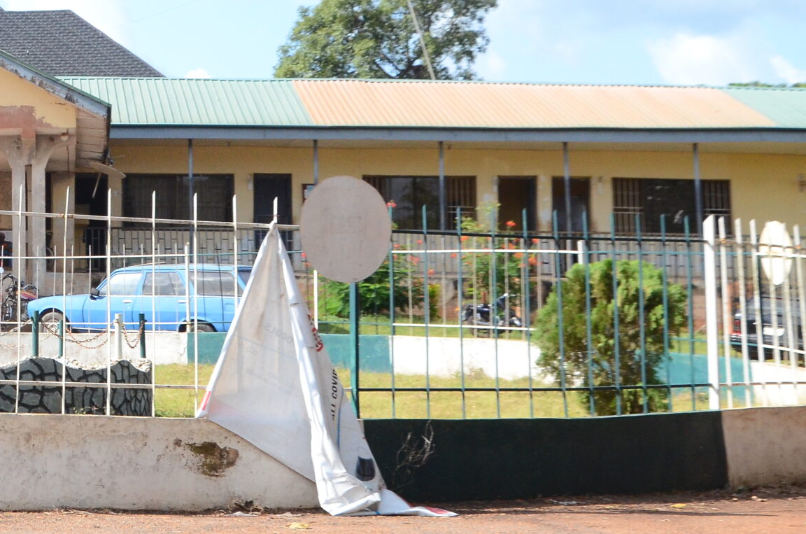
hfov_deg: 19.6
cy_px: 13
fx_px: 2234
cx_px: -84
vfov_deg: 13.5
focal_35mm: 100
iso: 1000
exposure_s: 1/1250
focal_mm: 30
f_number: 9
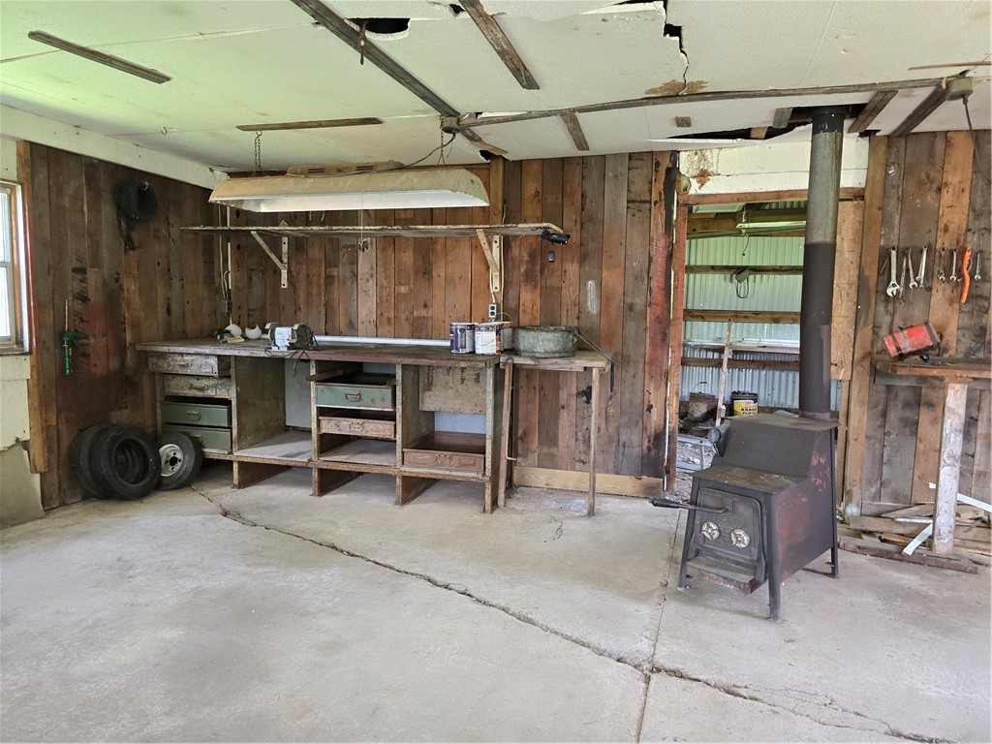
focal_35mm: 23
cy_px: 372
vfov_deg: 58.9
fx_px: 659
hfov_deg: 73.9
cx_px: 496
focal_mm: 6.3
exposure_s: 1/120
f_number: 1.7
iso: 640
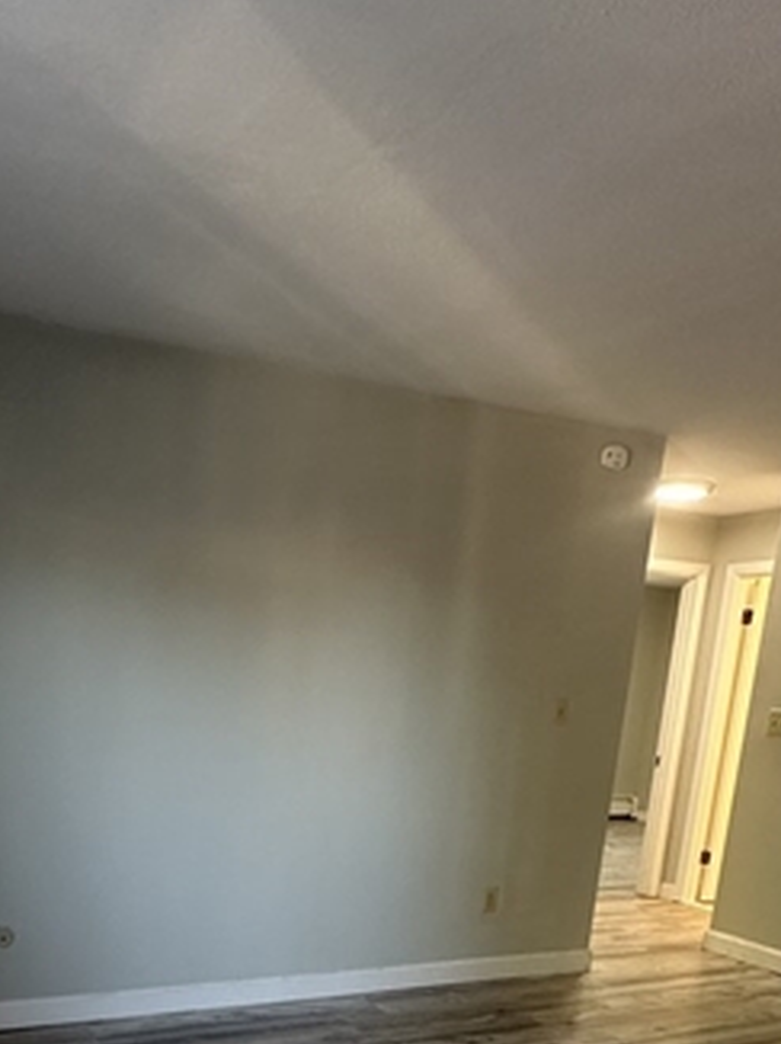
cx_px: 266
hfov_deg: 42.4
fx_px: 994
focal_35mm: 33
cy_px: 945
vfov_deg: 49.2
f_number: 2.2
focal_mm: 2.22
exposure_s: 1/99
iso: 250
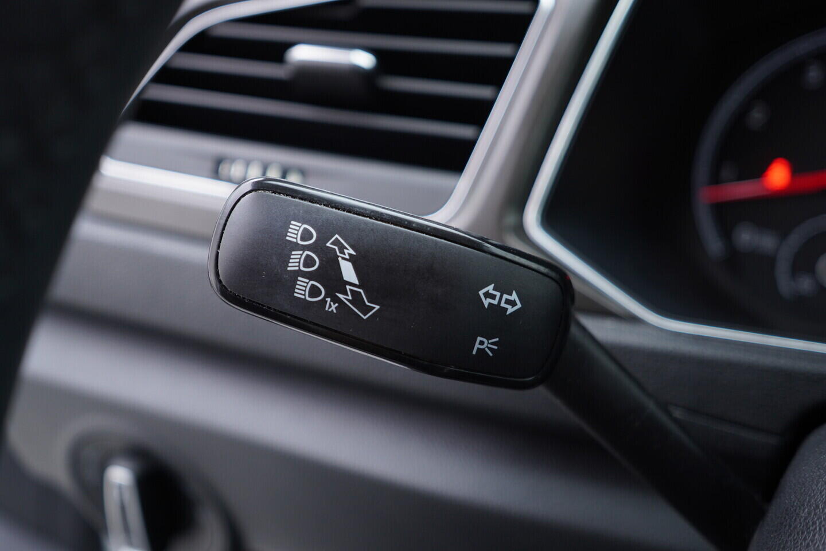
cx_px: 413
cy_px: 276
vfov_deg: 36.9
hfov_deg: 53.1
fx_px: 826
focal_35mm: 36
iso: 200
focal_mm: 24
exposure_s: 1/40
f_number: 2.8
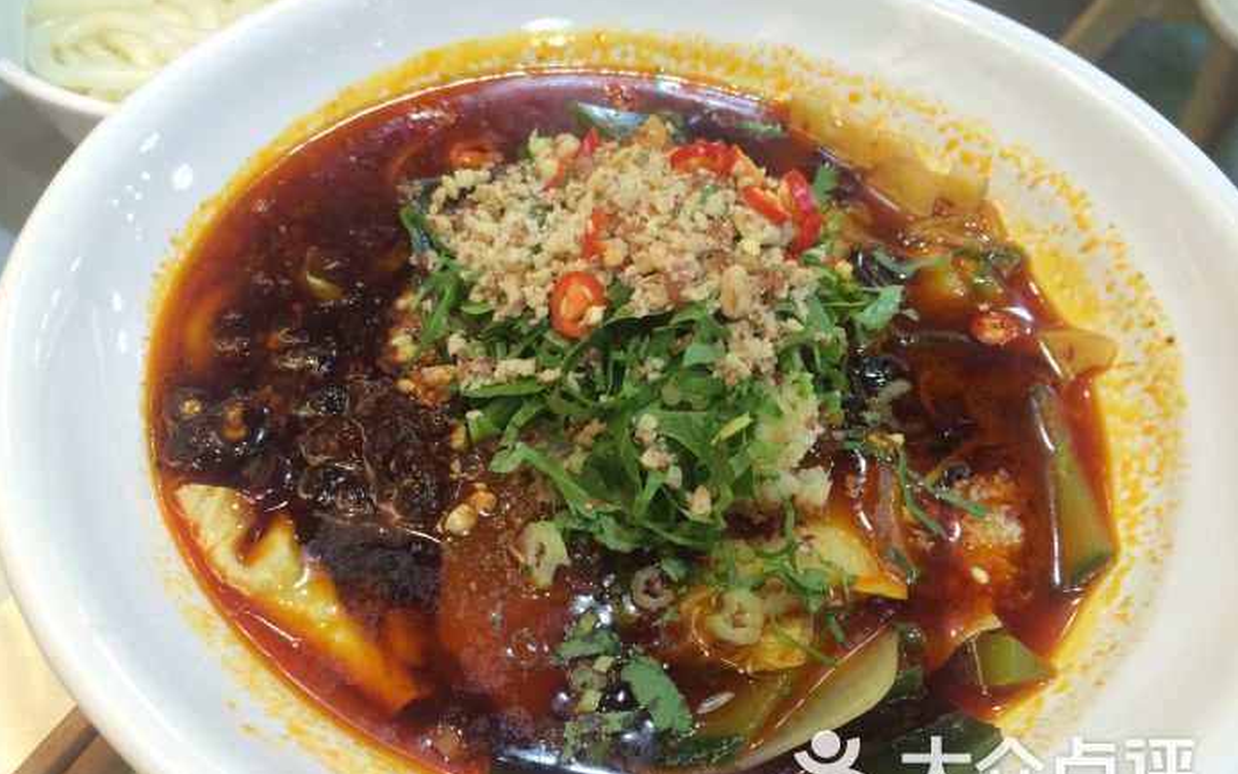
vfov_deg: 40.6
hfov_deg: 61.2
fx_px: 1046
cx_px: 617
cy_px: 397
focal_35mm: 31
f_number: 2.2
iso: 64
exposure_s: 1/33
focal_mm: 4.15
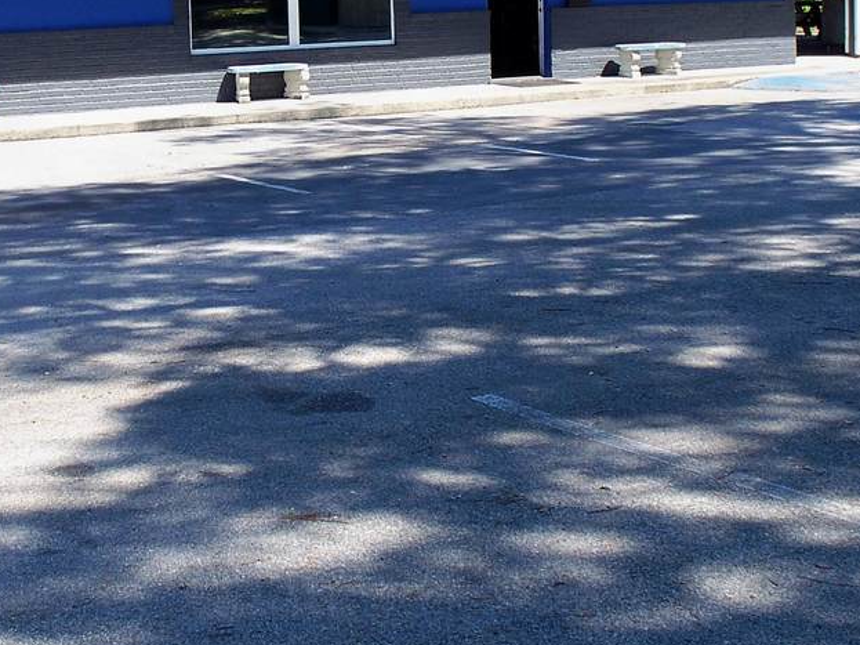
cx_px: 406
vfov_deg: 19.7
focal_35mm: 74
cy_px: 145
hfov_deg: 26.3
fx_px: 1838
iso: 80
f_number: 2.8
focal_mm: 7.54
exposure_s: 1/400
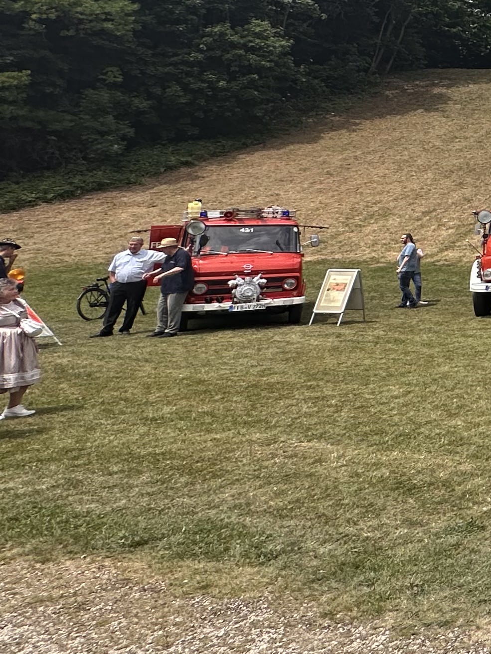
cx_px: 965
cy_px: 121
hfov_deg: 19.6
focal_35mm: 43
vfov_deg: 41.7
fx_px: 813
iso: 50
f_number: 2.2
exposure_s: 1/1742
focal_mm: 2.22
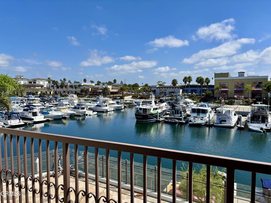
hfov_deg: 67.3
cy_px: 102
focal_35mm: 26
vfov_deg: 53.1
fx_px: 204
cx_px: 136
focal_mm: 5.96
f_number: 1.6
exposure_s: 1/4255
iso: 50
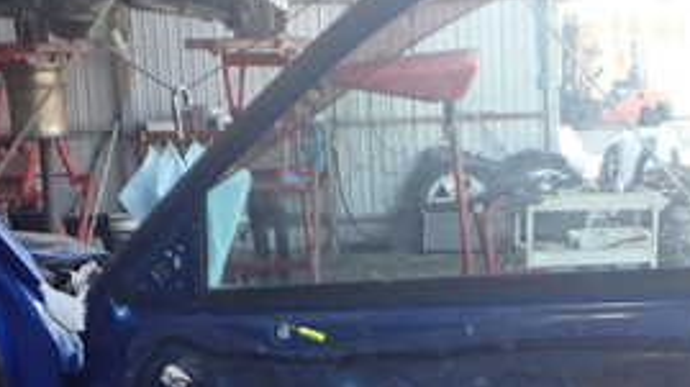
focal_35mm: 73
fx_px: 1335
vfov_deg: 16.4
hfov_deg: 28.6
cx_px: 510
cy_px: 297
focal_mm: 5.4
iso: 320
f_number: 2.3
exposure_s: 1/400
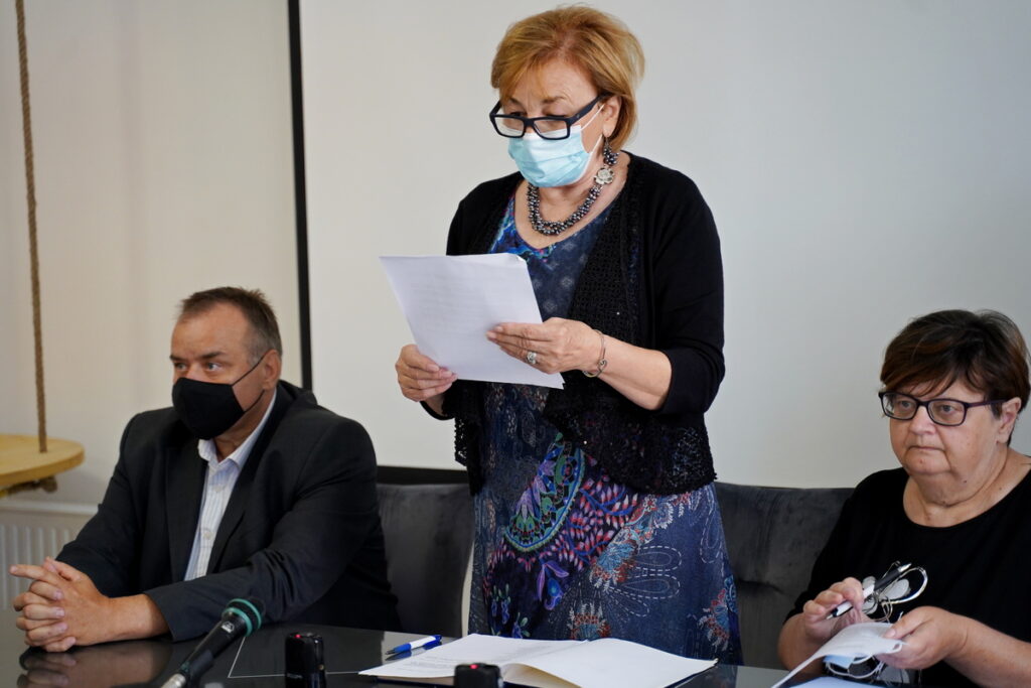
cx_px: 516
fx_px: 2148
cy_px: 344
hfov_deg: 27.0
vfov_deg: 18.2
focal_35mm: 75
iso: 1250
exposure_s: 1/400
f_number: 2.8
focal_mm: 75
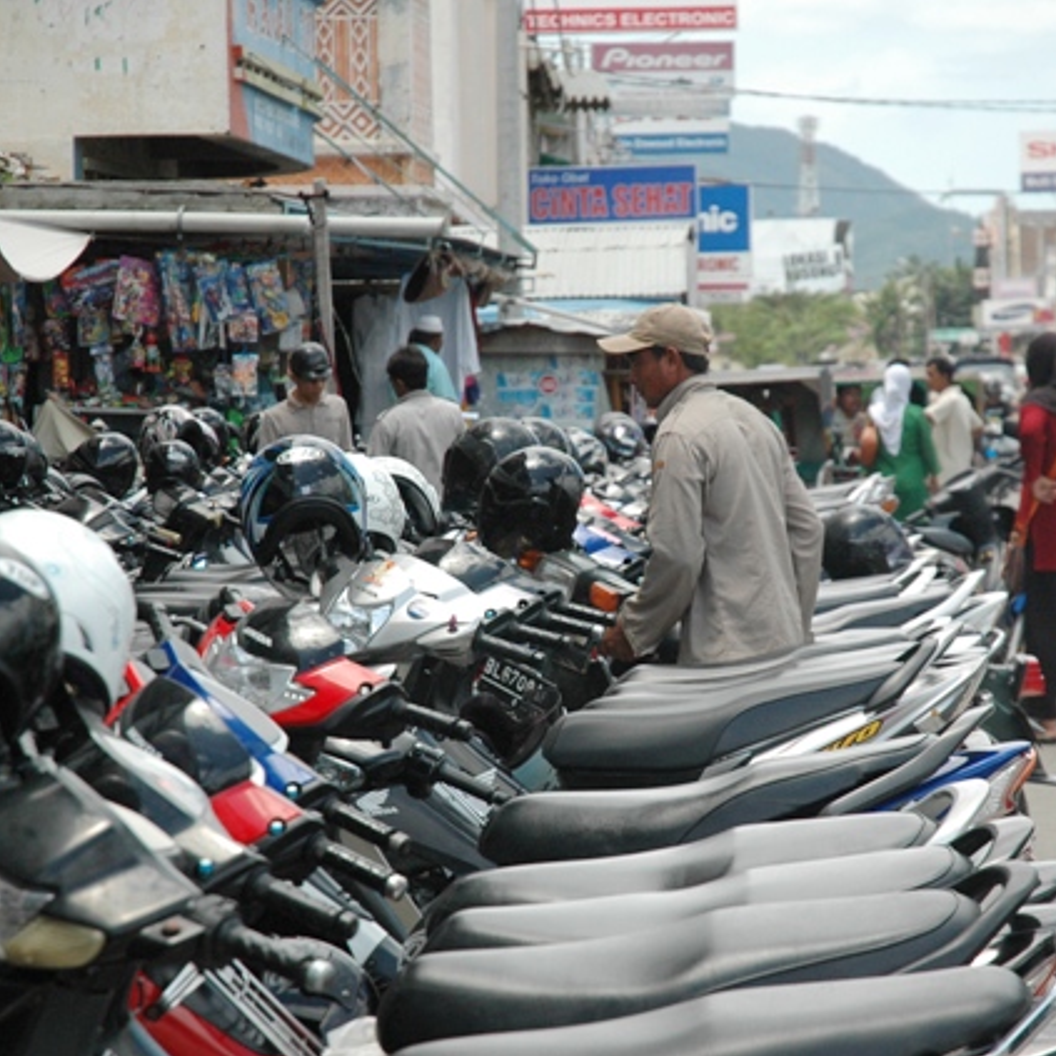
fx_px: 4659
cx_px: 577
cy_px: 529
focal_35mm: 135
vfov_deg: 12.9
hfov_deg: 12.9
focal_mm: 70
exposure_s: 1/1000
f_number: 4.5
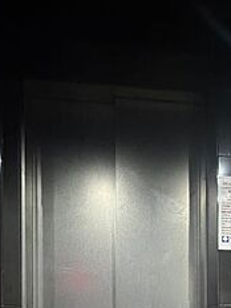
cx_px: 158
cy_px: 315
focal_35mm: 29
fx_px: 258
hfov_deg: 47.3
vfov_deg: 49.2
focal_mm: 2.22
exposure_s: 1/33
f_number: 2.2
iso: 1000
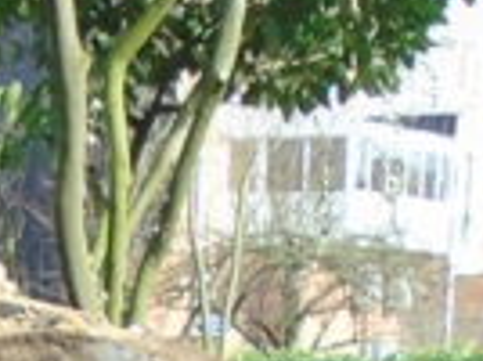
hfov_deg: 9.6
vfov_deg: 6.6
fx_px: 2772
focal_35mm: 199
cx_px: -263
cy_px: 1162
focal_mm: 4.6
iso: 100
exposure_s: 1/160
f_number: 3.2
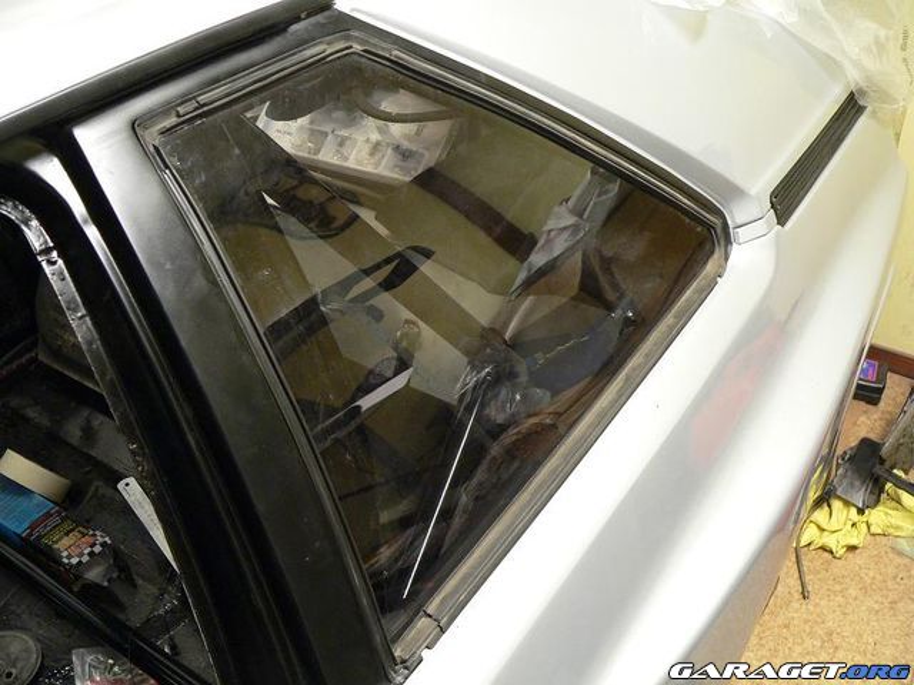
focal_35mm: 36
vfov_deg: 39.7
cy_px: 342
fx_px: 951
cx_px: 457
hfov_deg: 51.4
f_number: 2.8
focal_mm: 6
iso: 200
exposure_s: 1/8
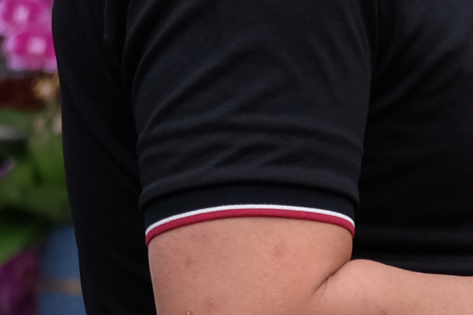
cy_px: 420
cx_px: 1510
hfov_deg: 2.5
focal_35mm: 817
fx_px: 10732
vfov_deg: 1.7
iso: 200
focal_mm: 75.4
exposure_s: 1/250
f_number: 5
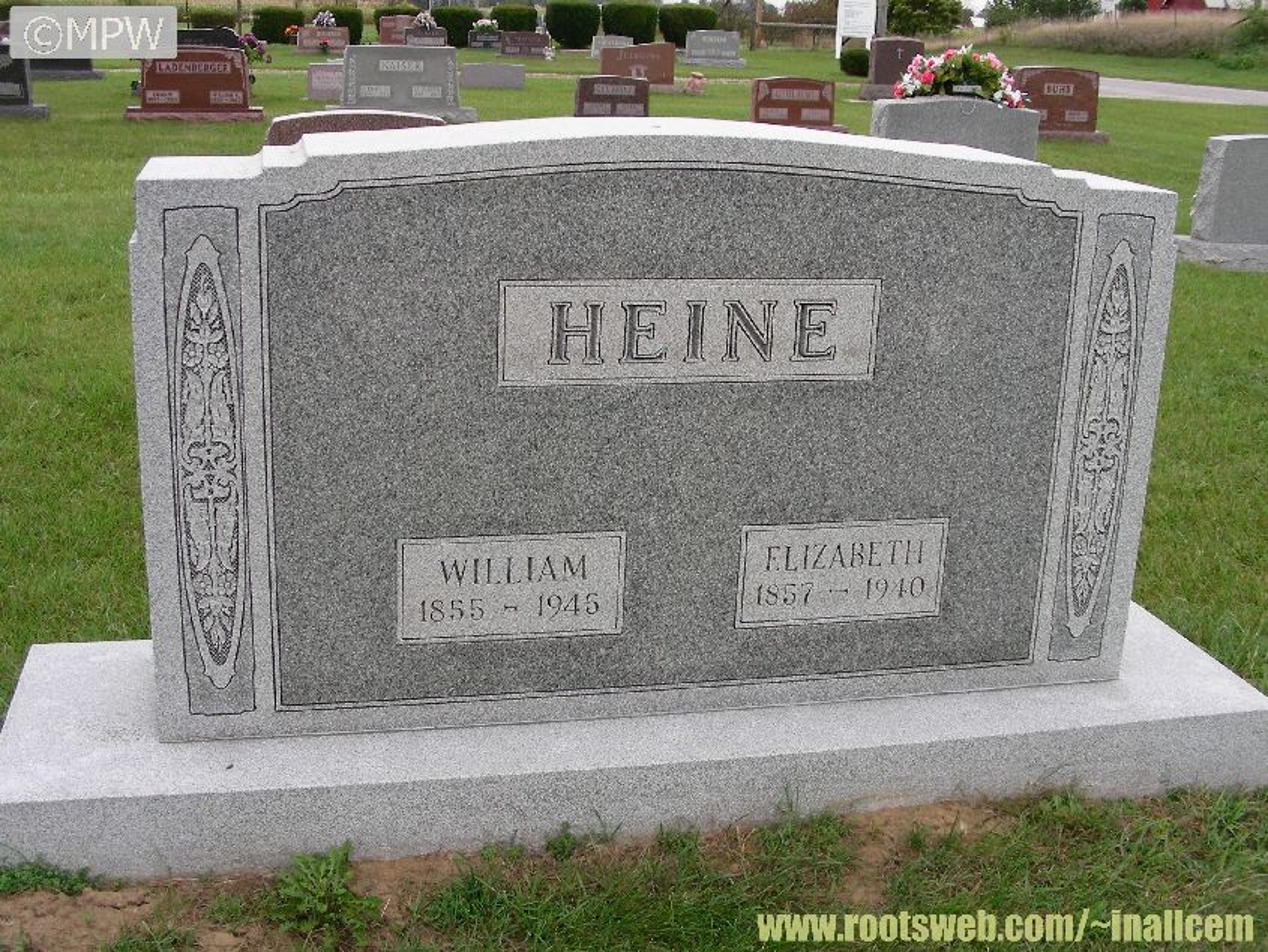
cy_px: 476
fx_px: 1502
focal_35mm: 41
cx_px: 634
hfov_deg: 45.8
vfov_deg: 35.1
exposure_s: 1/152
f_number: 4
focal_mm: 6.8
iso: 50
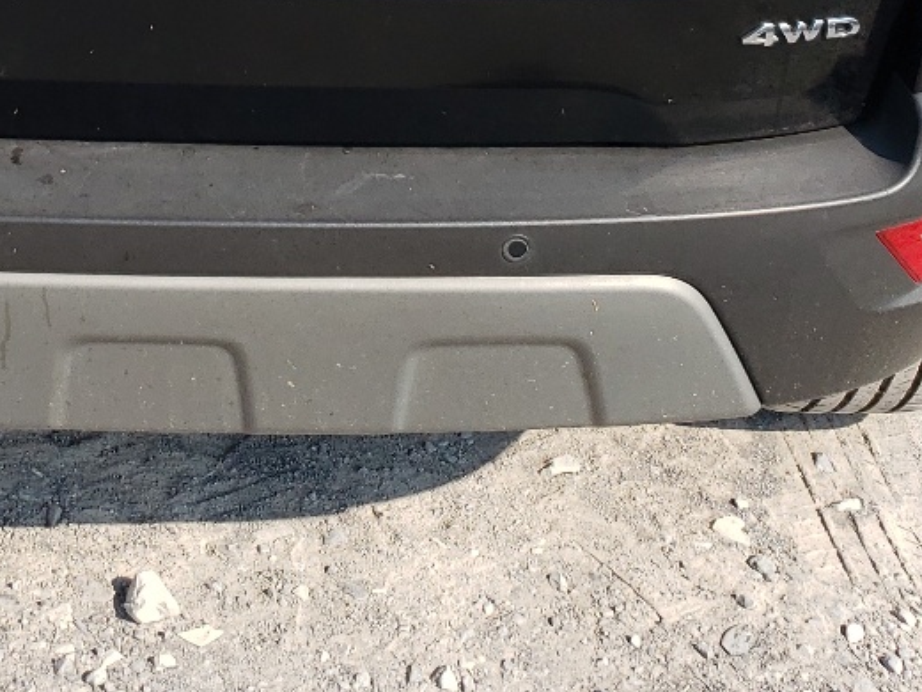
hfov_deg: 23.9
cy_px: -277
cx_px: 138
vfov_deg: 17.0
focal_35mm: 80
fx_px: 2131
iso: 50
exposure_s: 1/2000
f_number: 1.5
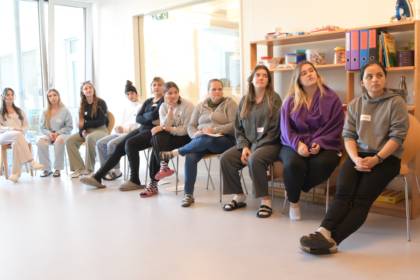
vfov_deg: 36.9
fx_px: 420
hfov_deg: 53.1
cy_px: 140
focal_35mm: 36
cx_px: 210
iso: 100
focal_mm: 24
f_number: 4
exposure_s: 1/4
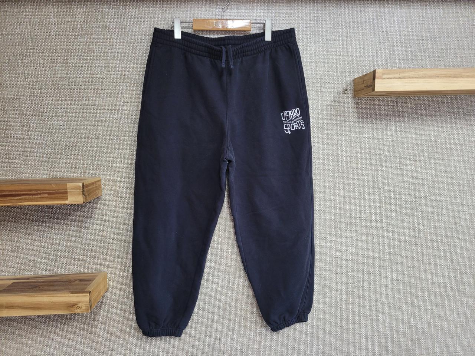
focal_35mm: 26
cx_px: 238
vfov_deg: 53.1
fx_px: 357
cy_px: 178
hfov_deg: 67.3
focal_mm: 5.4
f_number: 1.8
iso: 200
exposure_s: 1/60
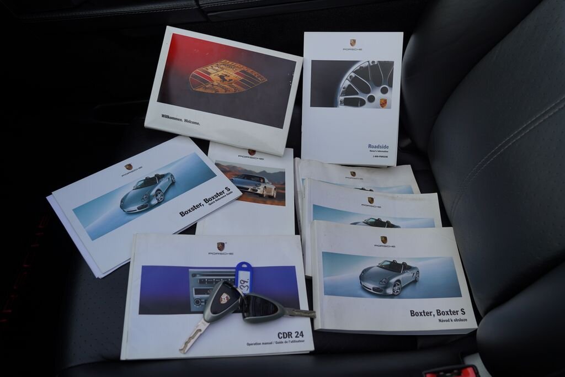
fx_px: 392
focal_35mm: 25
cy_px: 188
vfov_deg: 51.3
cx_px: 282
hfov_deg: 71.5
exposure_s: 1/160
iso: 100
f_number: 6.3
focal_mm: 25
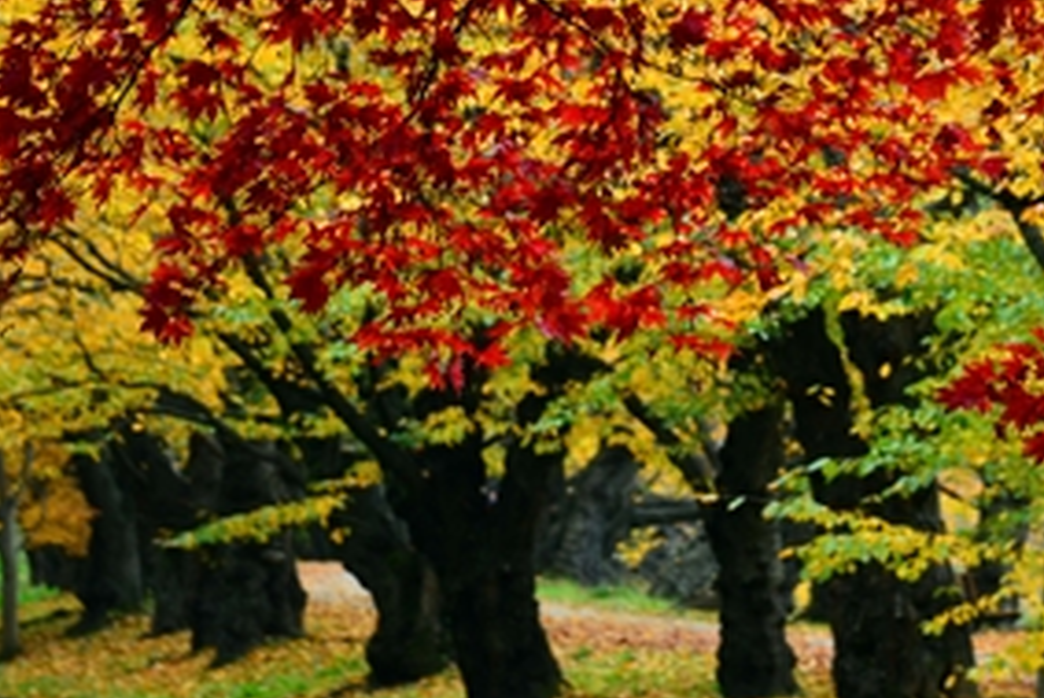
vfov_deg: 4.1
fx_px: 9836
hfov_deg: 6.1
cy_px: -103
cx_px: 1000
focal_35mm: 339
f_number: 8
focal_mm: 120
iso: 800
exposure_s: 1/250
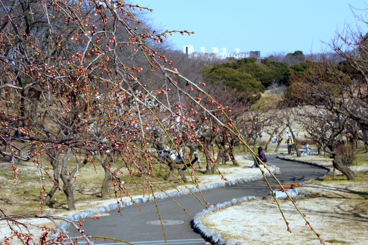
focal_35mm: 75
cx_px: 184
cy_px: 122
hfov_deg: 27.0
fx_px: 766
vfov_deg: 18.2
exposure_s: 1/160
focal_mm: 50
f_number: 14
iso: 200
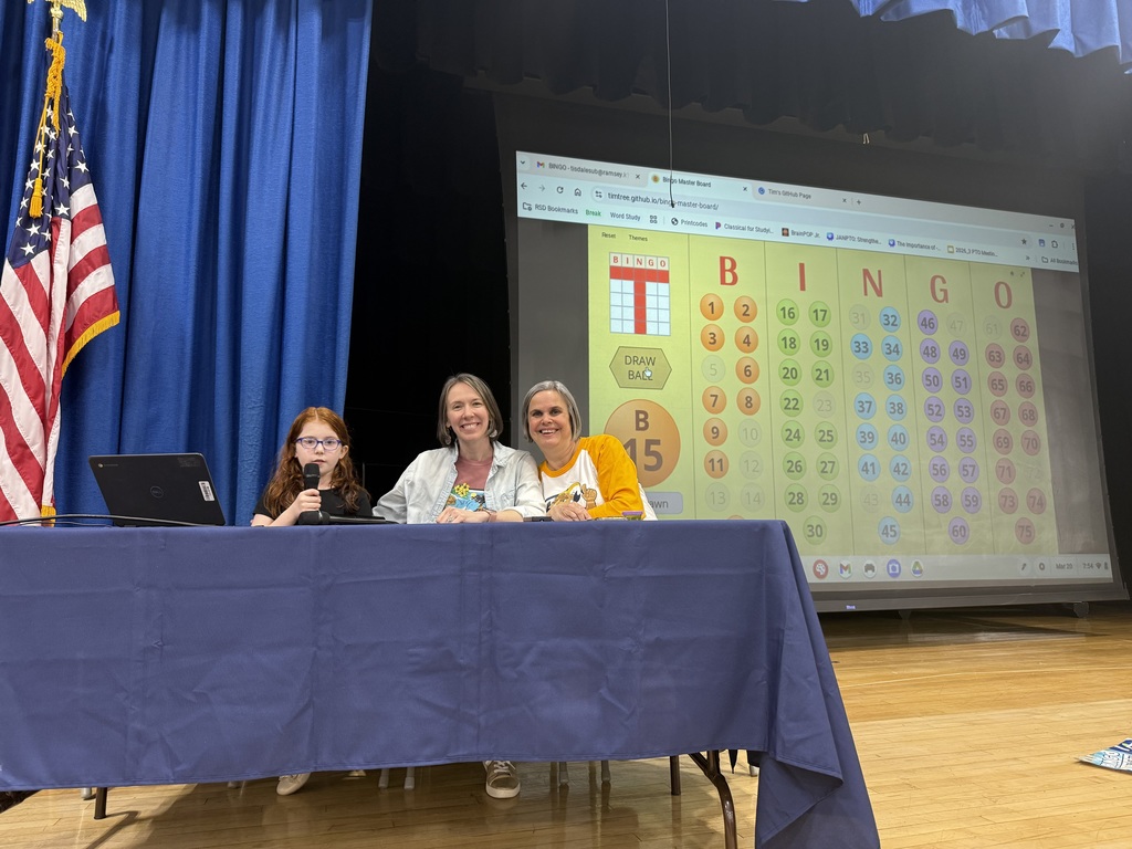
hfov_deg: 71.6
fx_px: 785
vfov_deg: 56.8
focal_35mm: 24
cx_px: 566
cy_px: 424
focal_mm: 6.76
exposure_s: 1/60
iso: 160
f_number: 1.78
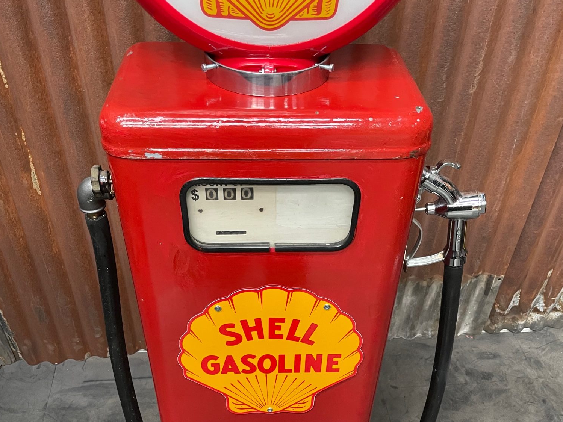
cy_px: 324
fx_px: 569
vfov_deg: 39.4
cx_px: 280
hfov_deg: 52.6
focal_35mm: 35
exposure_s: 1/60
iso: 500
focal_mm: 4.2
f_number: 1.6
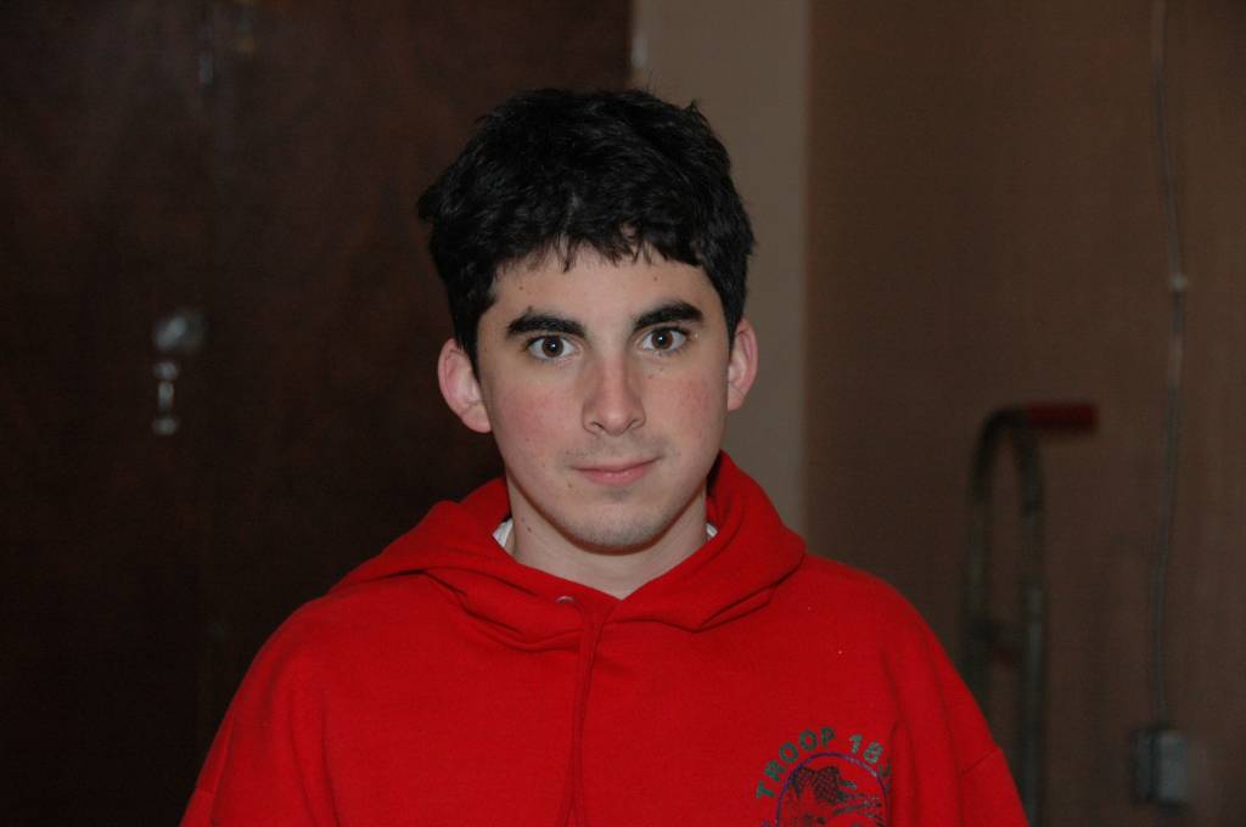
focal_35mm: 120
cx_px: 623
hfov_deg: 17.1
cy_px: 414
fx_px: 4148
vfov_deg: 11.4
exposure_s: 1/60
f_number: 5.3
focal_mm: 80
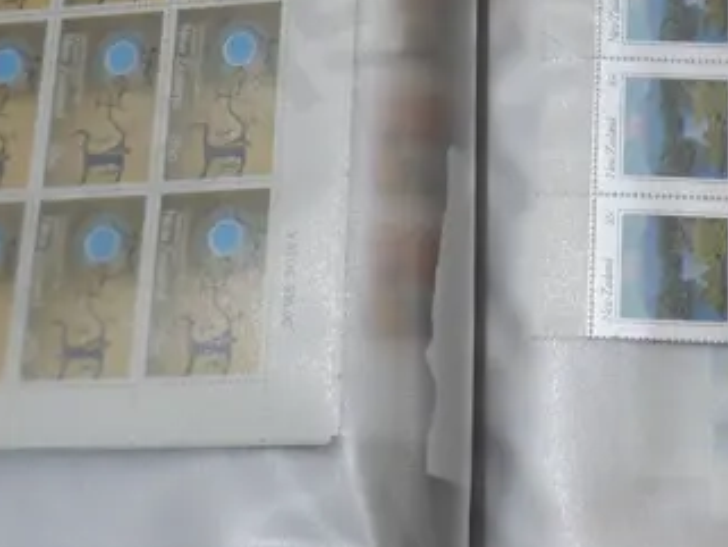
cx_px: 533
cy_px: -126
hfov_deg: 19.1
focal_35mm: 102
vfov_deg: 14.0
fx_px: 2146
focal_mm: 16
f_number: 5
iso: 200
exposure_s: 1/160
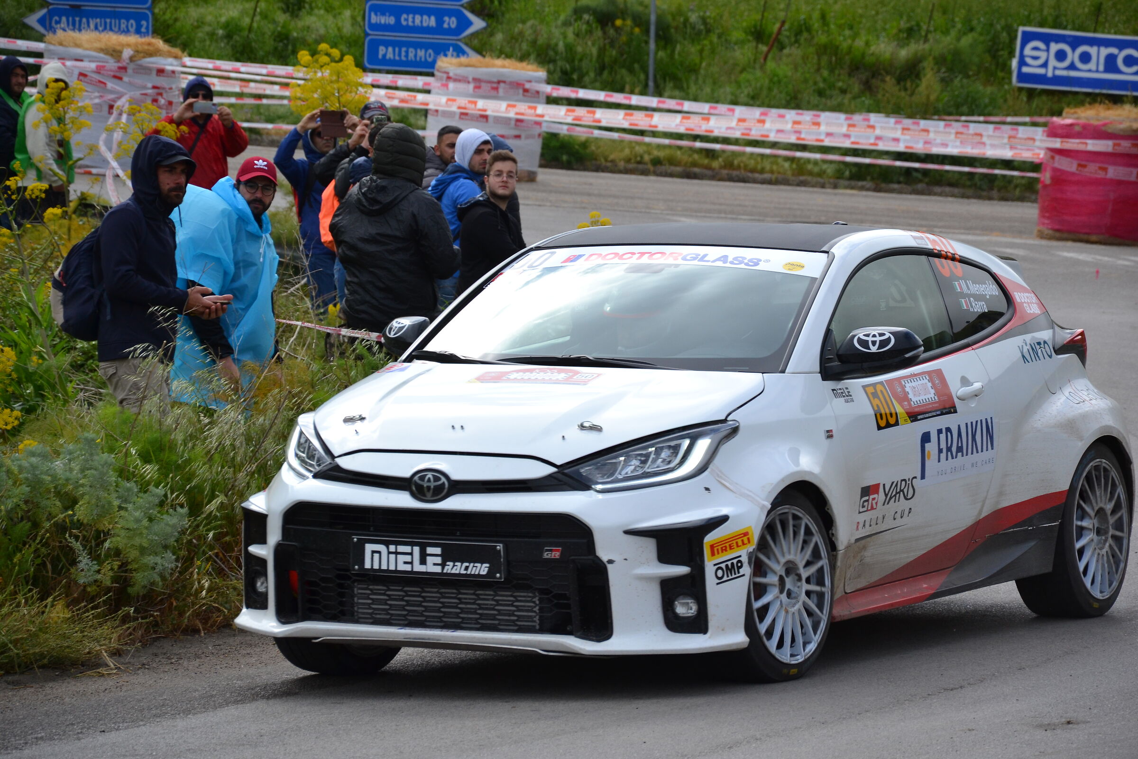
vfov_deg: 8.7
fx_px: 4978
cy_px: 380
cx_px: 569
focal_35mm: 158
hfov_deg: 13.0
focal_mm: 105
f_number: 5.6
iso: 400
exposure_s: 1/1600
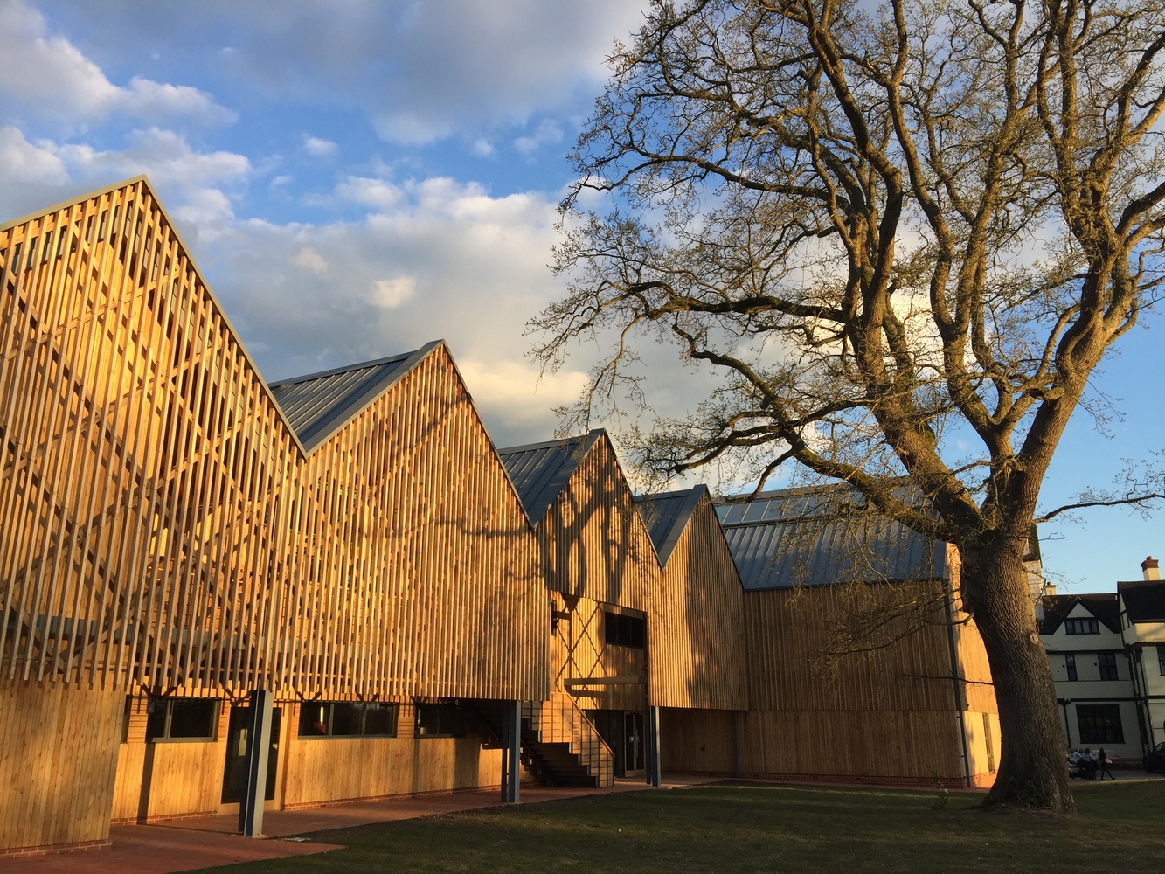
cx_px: 582
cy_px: 437
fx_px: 976
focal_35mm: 29
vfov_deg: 48.2
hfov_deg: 61.7
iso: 32
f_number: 2.2
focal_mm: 4.15
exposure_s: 1/471
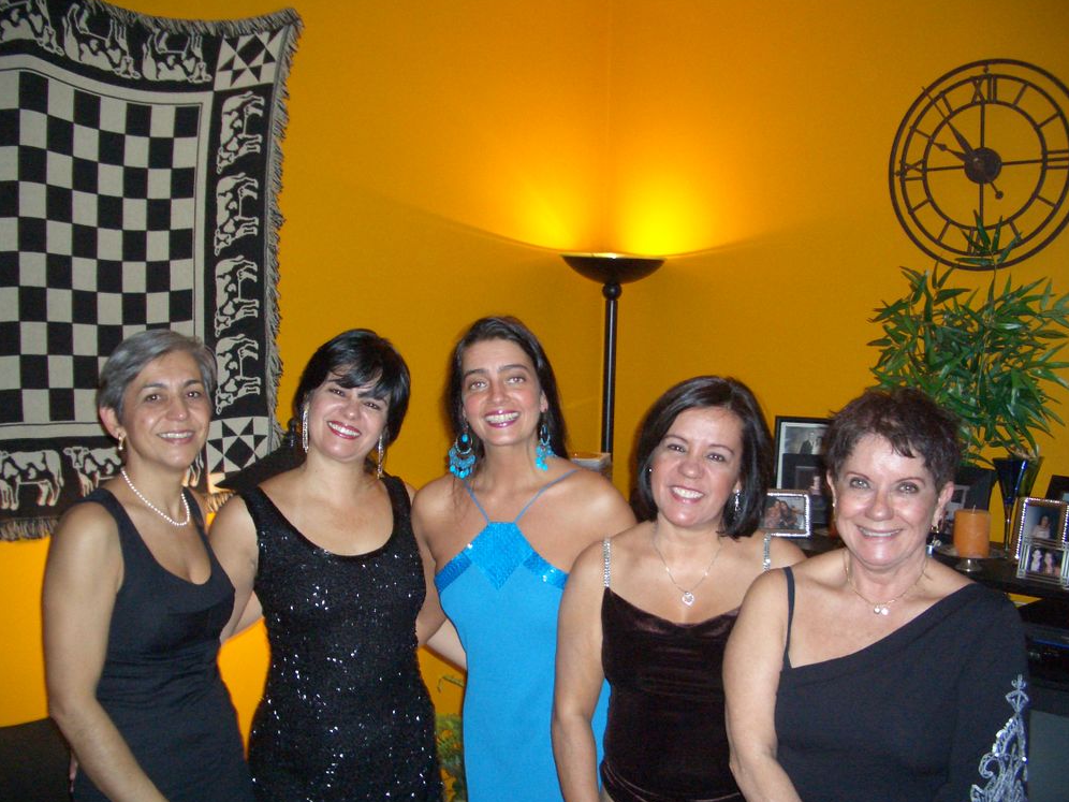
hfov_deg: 51.3
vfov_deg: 39.7
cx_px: 547
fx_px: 1112
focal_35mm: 36
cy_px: 404
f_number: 2.6
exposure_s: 1/60
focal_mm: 5.8
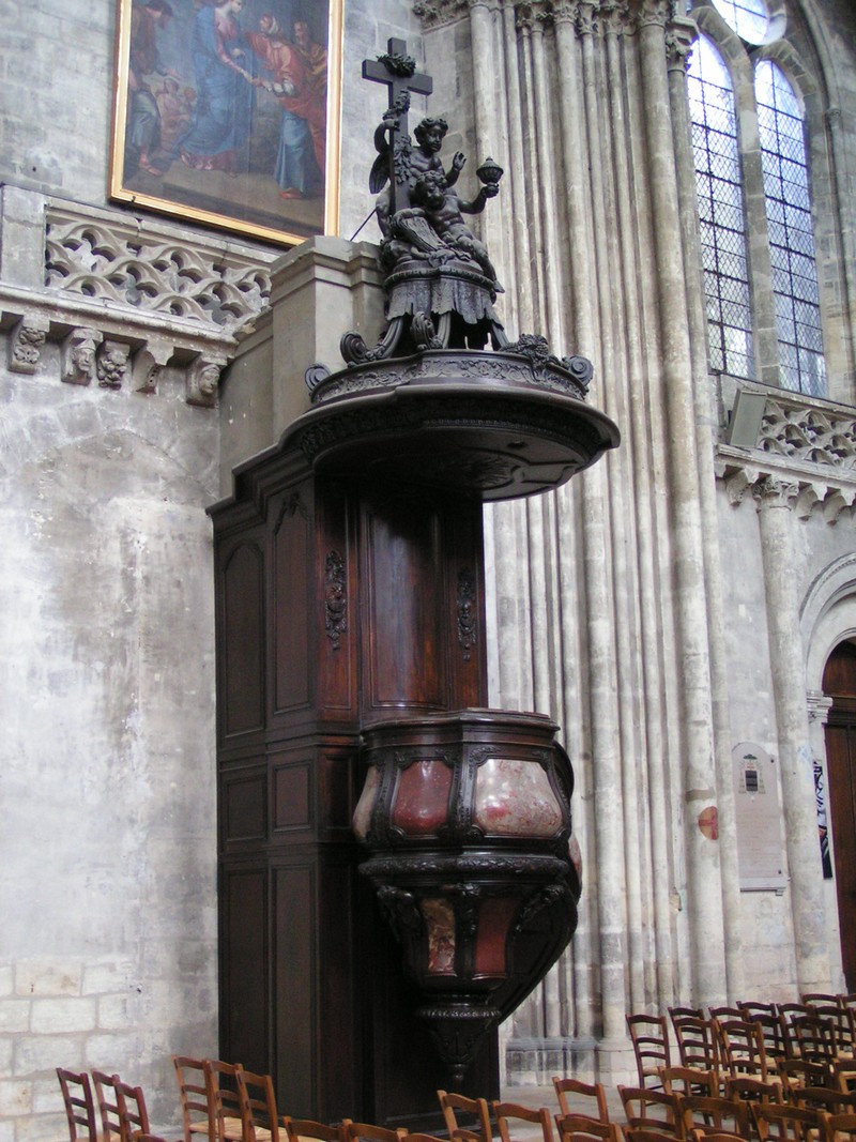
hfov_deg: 32.2
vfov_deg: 42.1
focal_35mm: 45
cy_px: 571
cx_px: 428
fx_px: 1484
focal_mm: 6.9
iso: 200
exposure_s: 1/15
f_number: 2.8
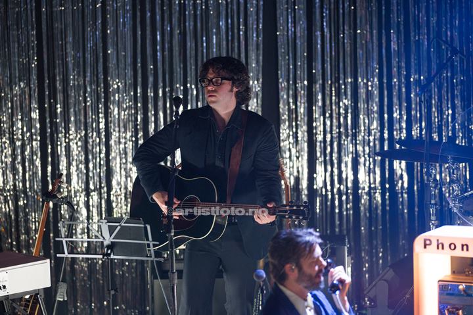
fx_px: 3939
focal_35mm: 300
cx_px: 236
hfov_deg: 6.9
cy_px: 158
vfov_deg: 4.6
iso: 1600
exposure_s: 1/400
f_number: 2.8
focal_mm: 300
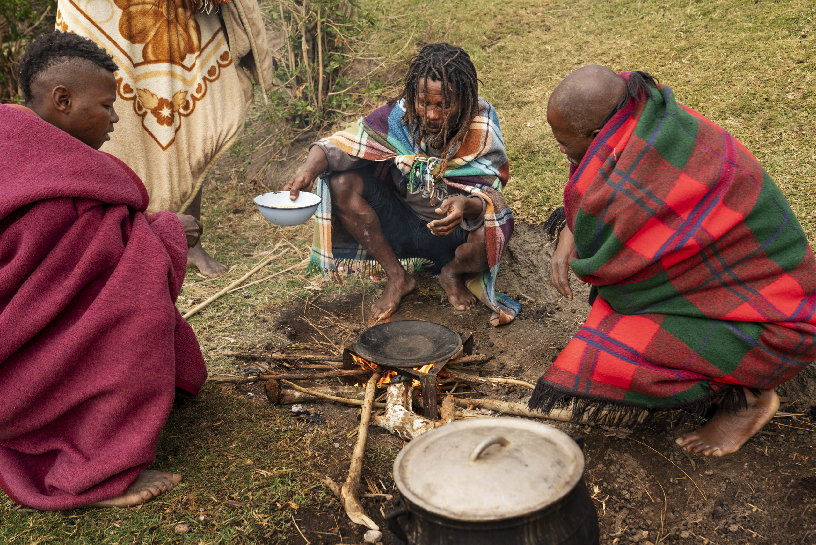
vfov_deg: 32.6
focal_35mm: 41
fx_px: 929
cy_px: 272
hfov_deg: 47.4
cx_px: 408
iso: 400
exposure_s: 1/500
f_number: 5
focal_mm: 41
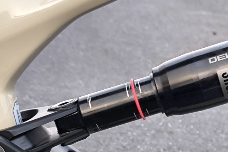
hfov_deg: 14.8
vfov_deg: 9.9
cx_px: 214
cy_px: 155
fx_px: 868
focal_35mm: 137
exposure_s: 1/101
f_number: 1.9
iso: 50
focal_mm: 6.92
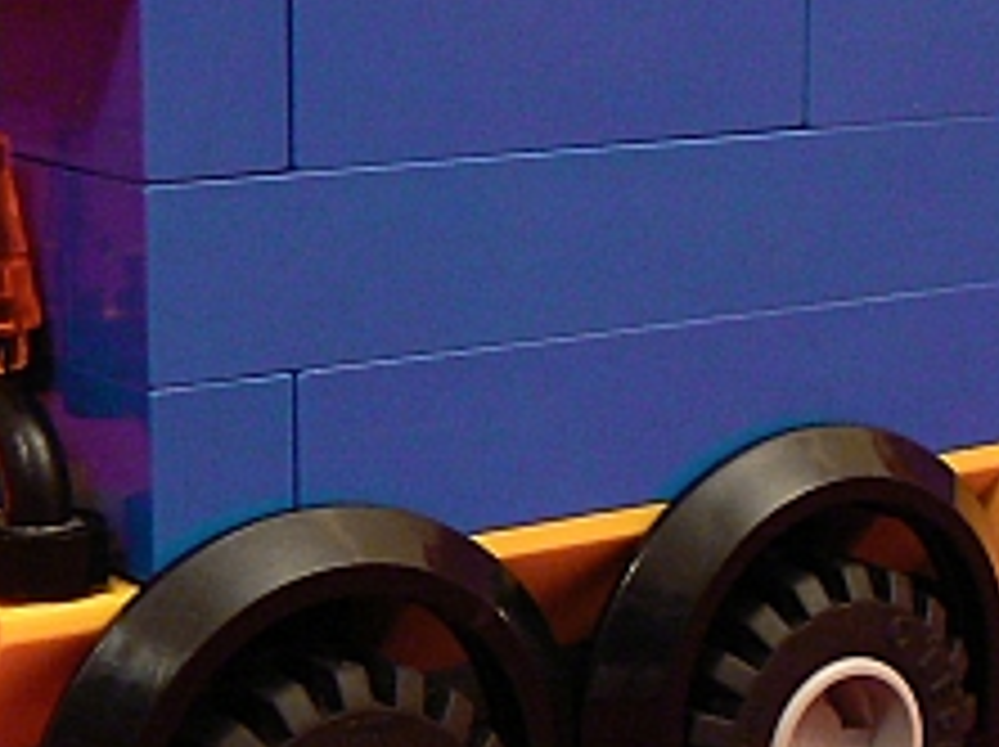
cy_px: 490
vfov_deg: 14.2
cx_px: 724
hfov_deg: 18.8
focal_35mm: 104
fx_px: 2998
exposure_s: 1/5
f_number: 2.8
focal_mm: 6
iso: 200
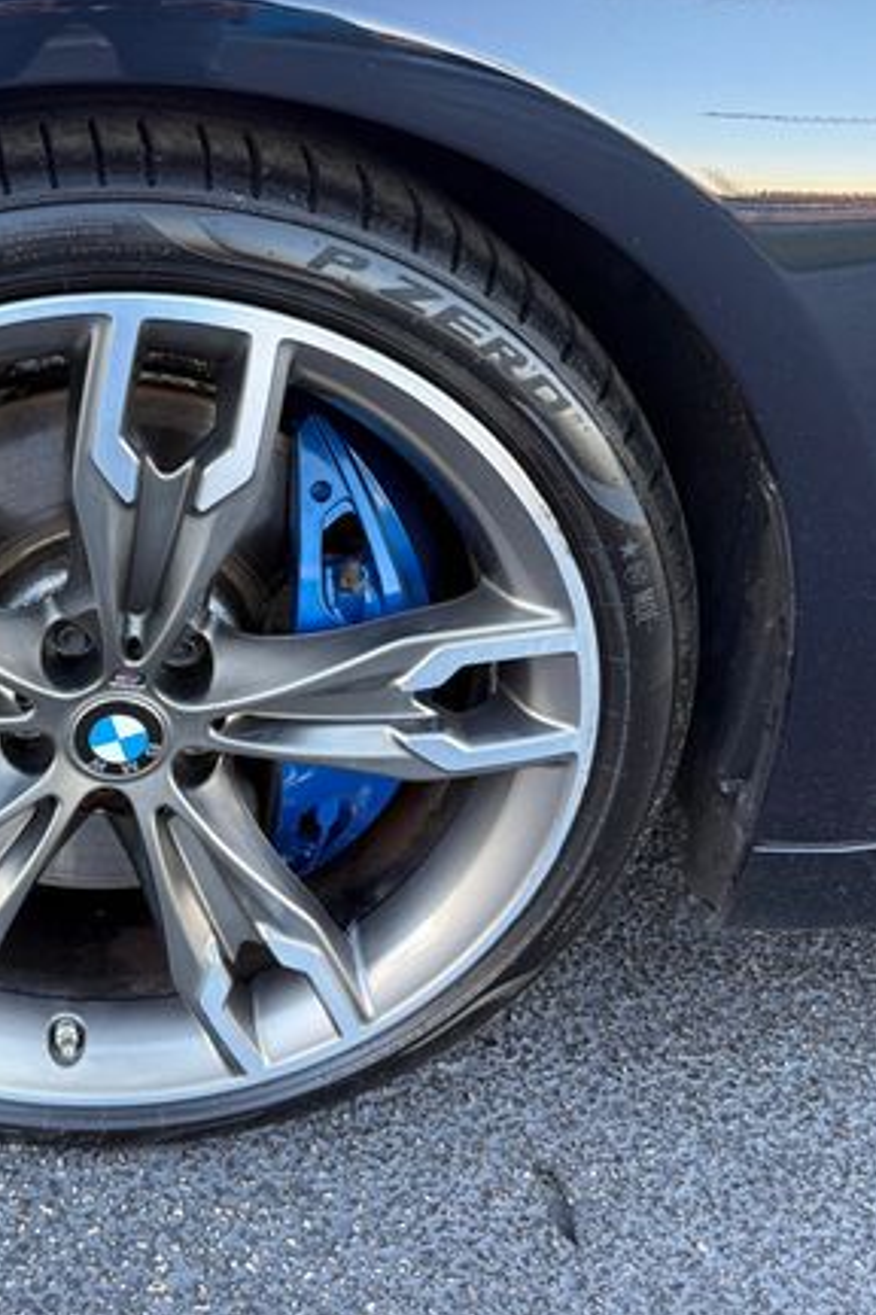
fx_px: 1350
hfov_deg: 34.5
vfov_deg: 51.8
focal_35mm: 37
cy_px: 603
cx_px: 137
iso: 200
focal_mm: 6.76
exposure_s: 1/121
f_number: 1.78
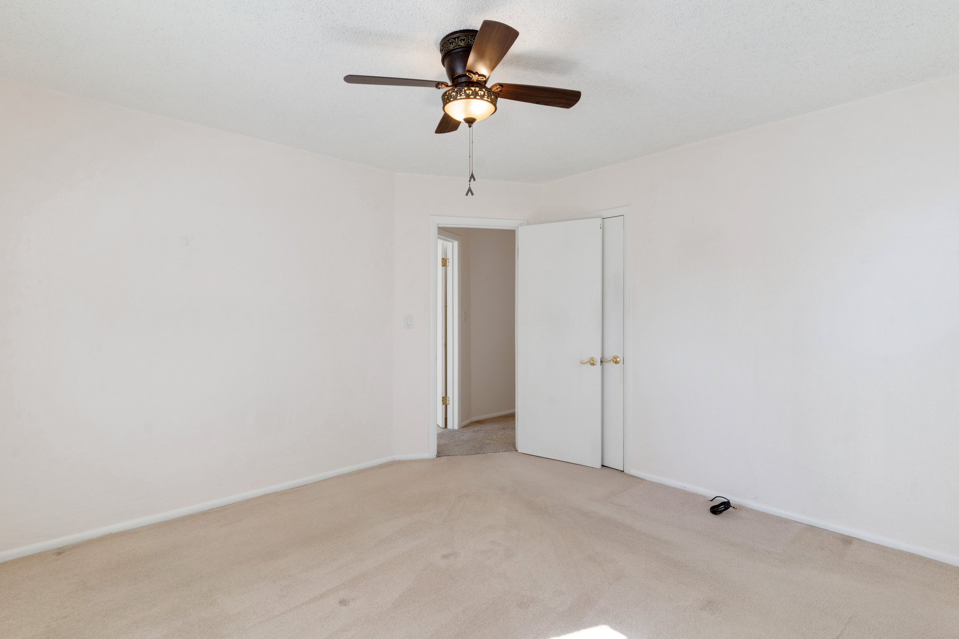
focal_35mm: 17
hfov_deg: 93.3
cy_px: 320
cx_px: 480
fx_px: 453
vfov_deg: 70.4
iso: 400
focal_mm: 17
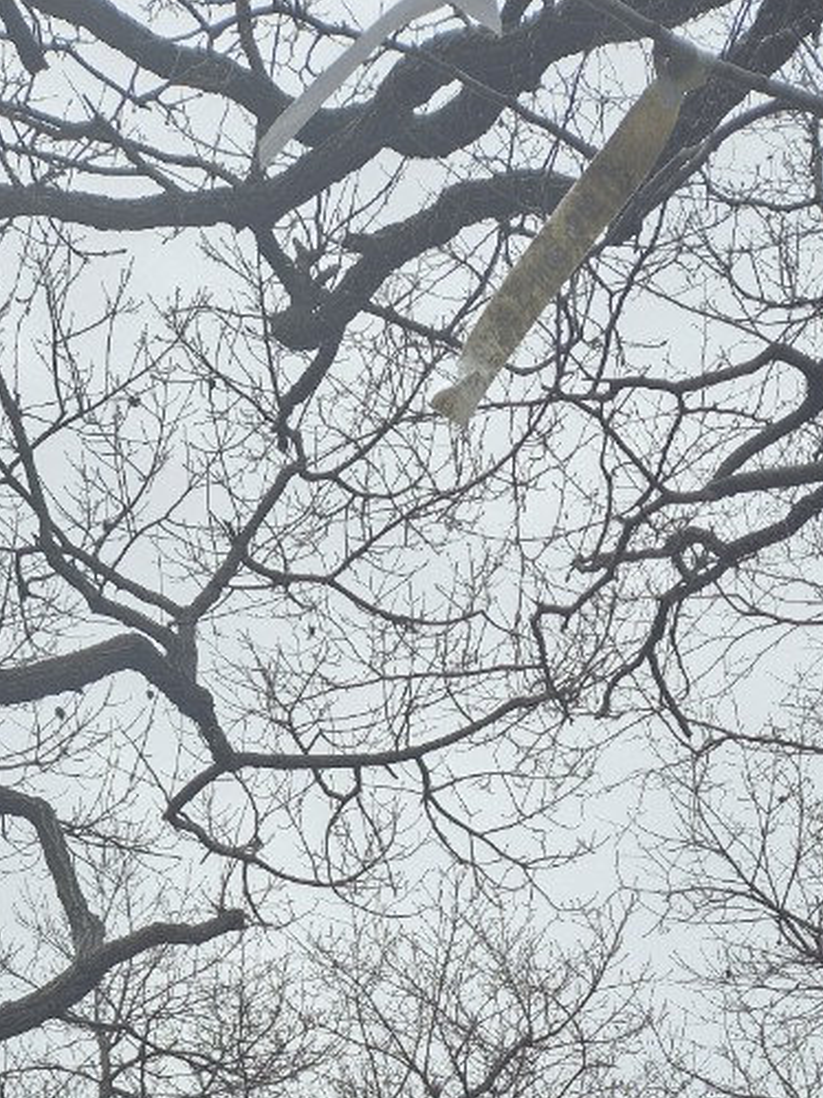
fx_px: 1871
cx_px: 398
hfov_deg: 24.8
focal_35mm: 59
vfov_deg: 27.6
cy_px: 1402
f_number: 1.8
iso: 25
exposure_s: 1/1816
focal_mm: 5.4
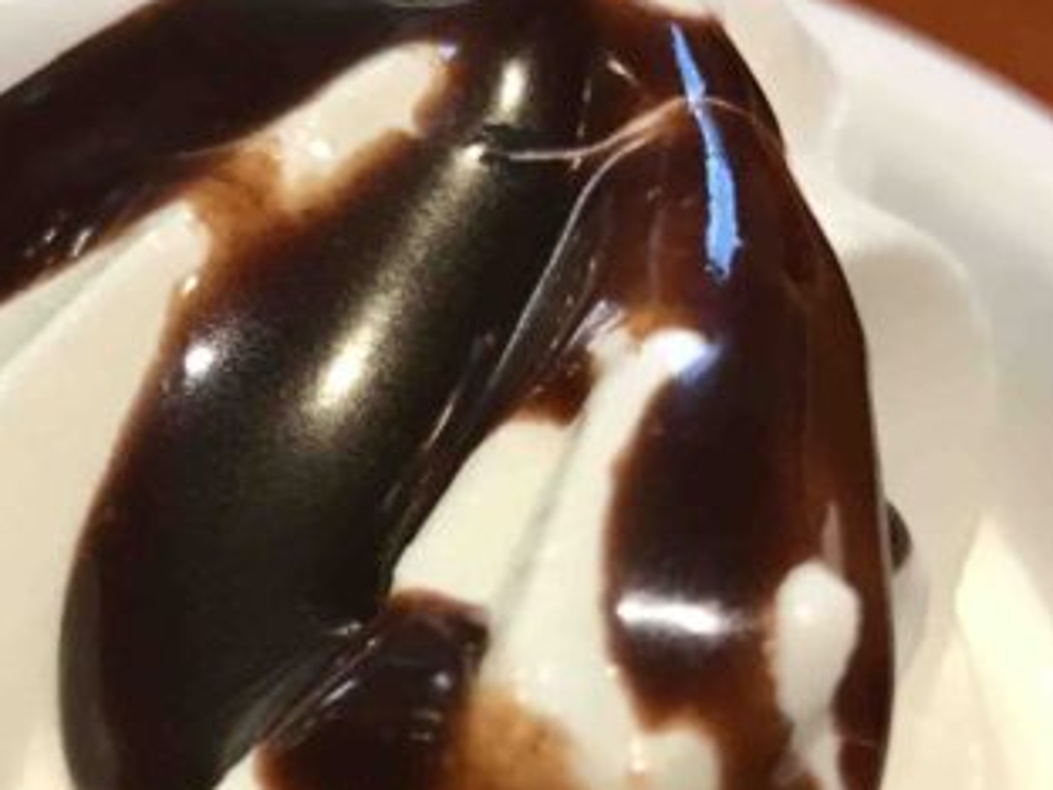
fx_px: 2799
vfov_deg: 15.6
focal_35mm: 92
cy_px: 885
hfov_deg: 21.2
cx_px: 321
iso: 32
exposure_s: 1/25
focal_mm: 3.99
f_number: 1.8
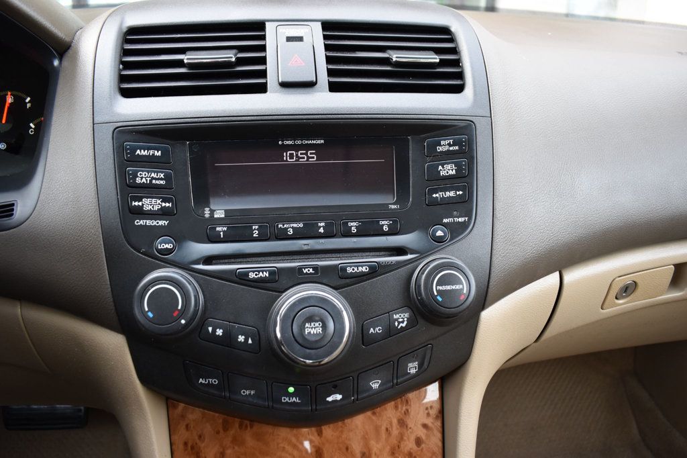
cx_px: 344
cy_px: 229
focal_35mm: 27
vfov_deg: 47.9
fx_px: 515
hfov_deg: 67.4
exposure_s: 1/80
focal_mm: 18
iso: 400
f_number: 4.5
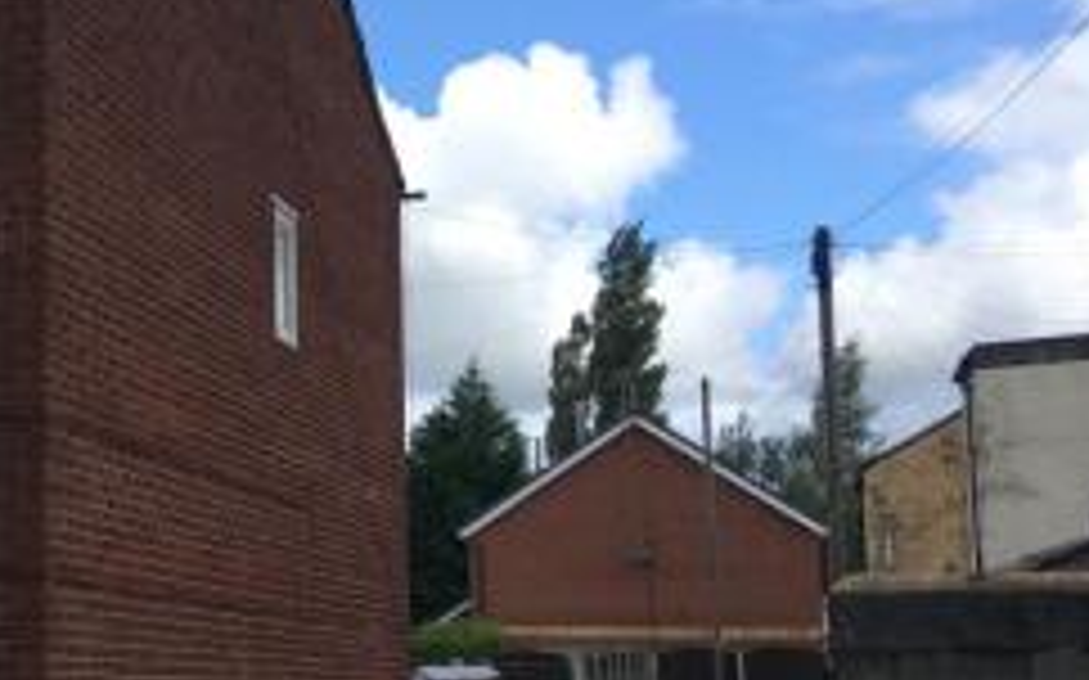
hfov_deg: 25.2
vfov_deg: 17.6
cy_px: 376
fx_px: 2195
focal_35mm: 74
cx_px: -205
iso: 25
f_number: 2.2
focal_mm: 4.15
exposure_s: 1/938
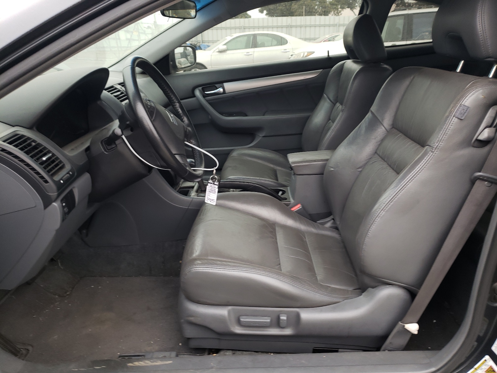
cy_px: 186
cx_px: 248
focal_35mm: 26
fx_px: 373
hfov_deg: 67.3
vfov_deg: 53.1
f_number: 1.5
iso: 67
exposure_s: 1/120
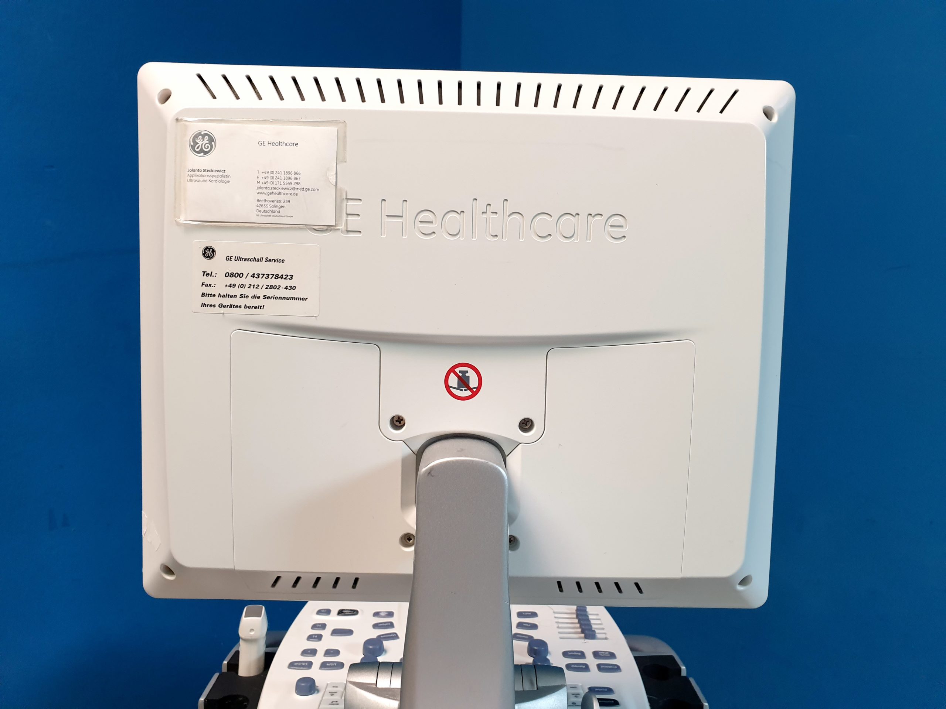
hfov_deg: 67.3
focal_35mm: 26
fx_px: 711
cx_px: 473
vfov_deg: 53.1
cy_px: 354
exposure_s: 1/50
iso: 200
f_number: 2.4
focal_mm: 4.3
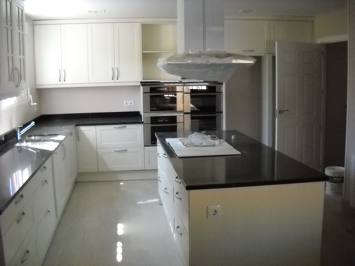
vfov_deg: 35.1
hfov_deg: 45.8
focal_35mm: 41
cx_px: 178
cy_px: 133
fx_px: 420
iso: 800
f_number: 3.1
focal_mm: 6.72
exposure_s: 1/209
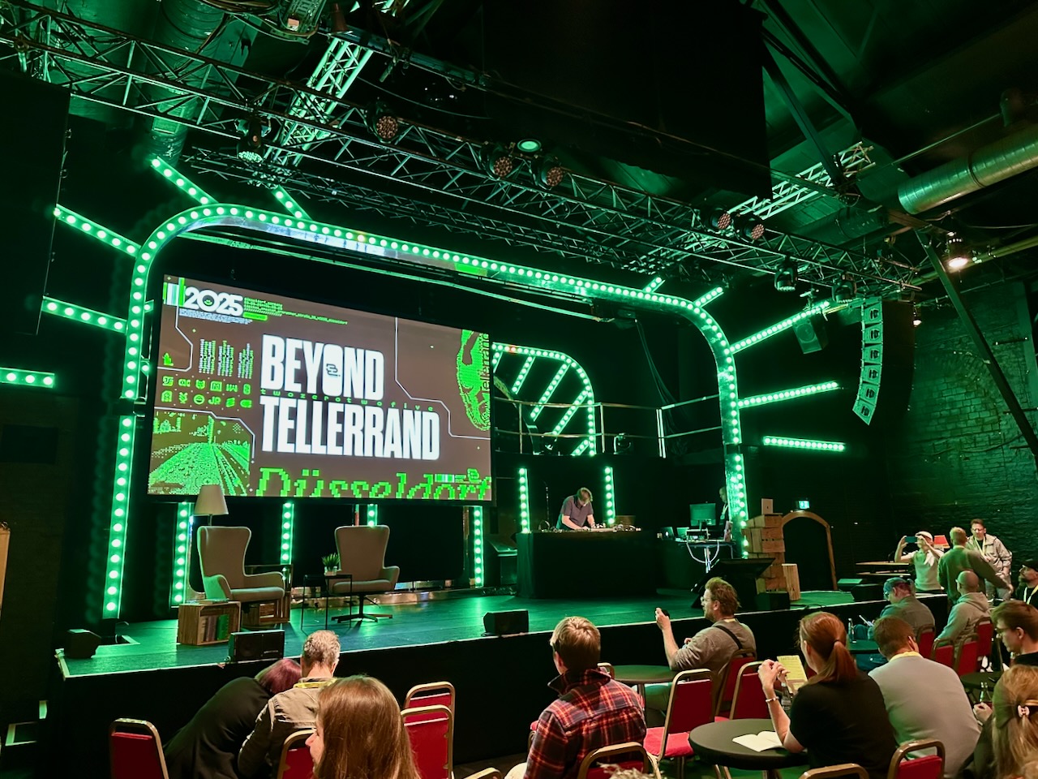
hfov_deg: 71.6
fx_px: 720
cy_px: 390
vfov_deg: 56.8
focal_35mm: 24
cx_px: 519
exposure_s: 1/33
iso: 640
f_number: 1.78
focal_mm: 6.86
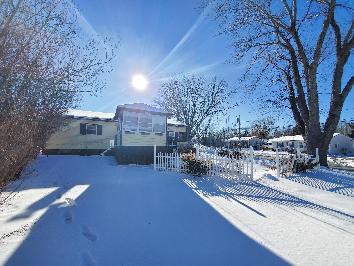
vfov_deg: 89.9
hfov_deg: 106.2
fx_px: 133
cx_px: 177
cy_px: 133
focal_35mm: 13
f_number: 2.2
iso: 50
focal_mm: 1.8
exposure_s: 1/1058
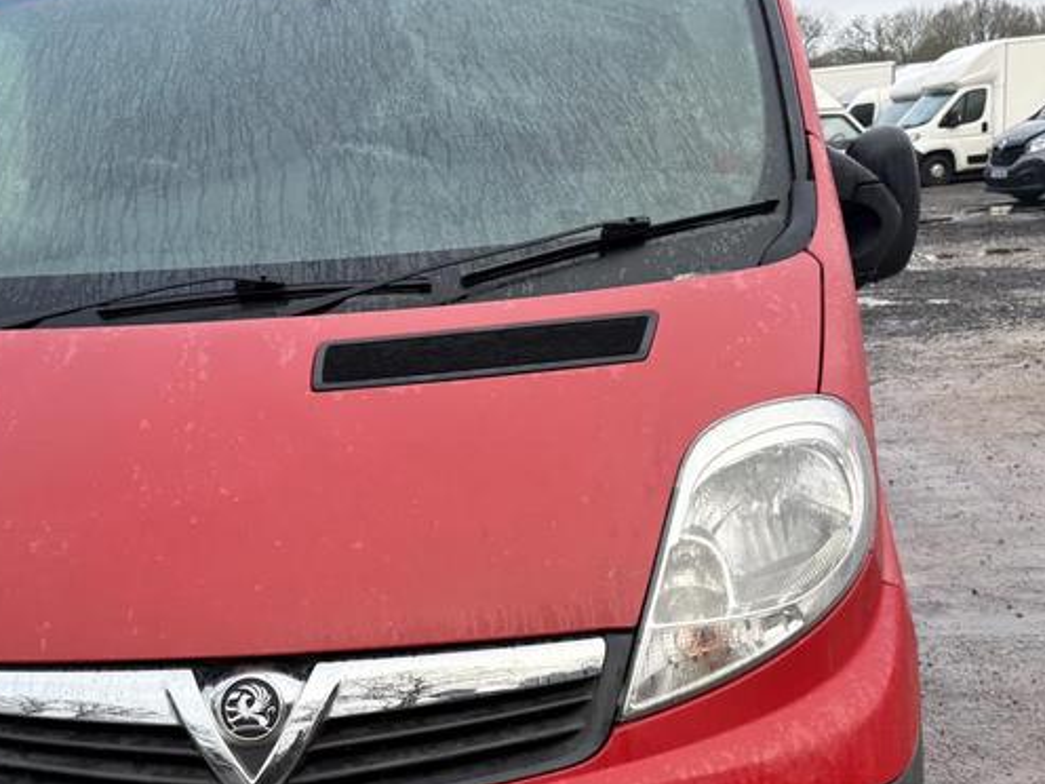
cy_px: 588
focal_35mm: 47
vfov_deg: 30.4
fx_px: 1419
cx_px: 407
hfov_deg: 40.2
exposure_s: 1/409
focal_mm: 5.96
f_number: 1.6
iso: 64
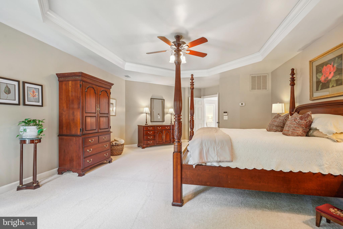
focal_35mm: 16
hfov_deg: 96.7
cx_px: 172
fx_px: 152
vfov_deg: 73.7
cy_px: 114
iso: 200
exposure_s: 1/3.33
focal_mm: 16
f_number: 8
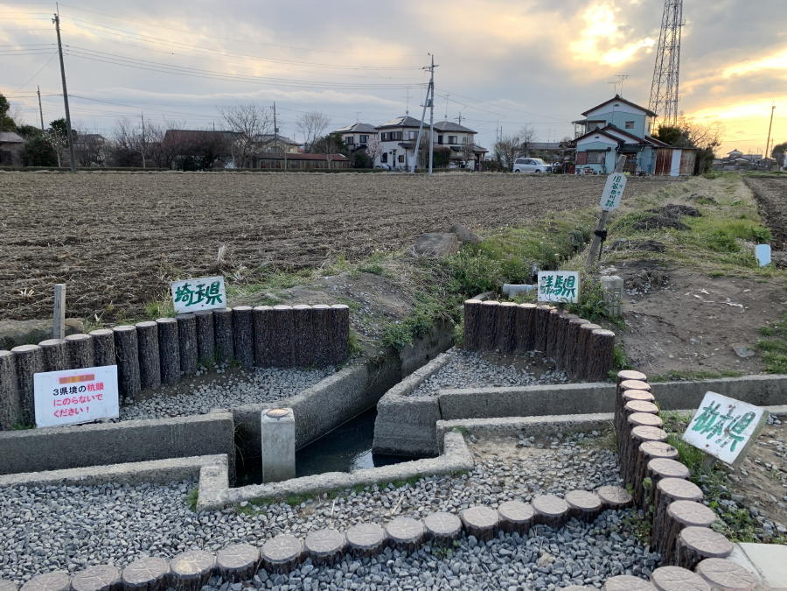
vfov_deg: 53.1
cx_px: 394
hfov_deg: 67.3
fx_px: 591
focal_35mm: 26
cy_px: 296
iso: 25
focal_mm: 4.25
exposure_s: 1/279
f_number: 1.8
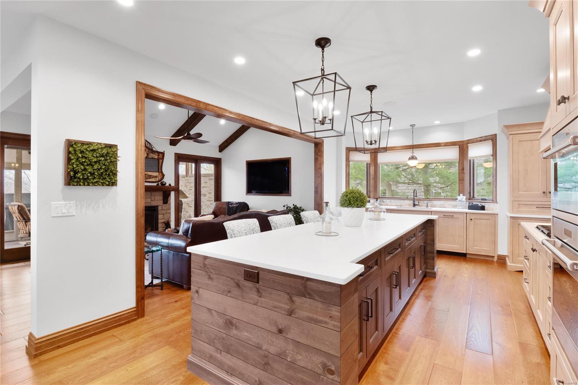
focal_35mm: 16
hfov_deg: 96.7
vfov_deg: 73.7
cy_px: 192
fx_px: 257
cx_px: 289
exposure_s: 1/4
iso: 400
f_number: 8
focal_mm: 8
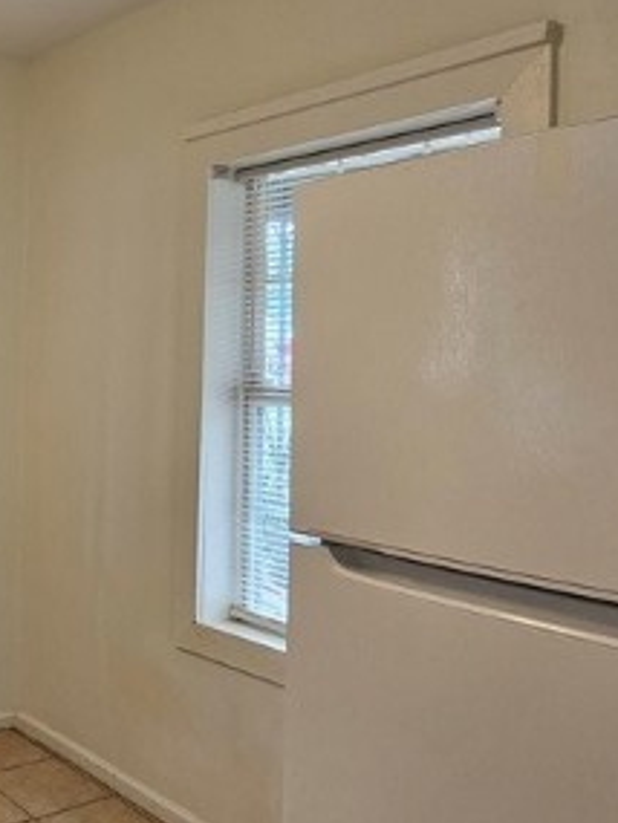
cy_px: 361
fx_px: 833
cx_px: -87
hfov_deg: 34.3
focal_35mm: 35
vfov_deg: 52.5
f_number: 2.2
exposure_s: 1/60
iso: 125
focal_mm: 2.2
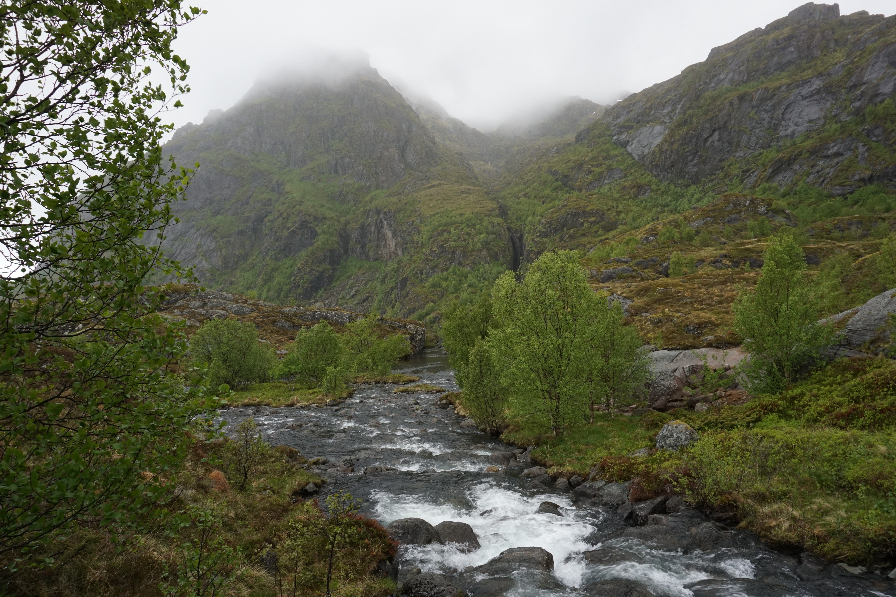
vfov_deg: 53.1
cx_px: 448
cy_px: 298
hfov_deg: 73.7
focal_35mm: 24
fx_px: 597
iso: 640
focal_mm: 16
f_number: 10
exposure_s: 1/60
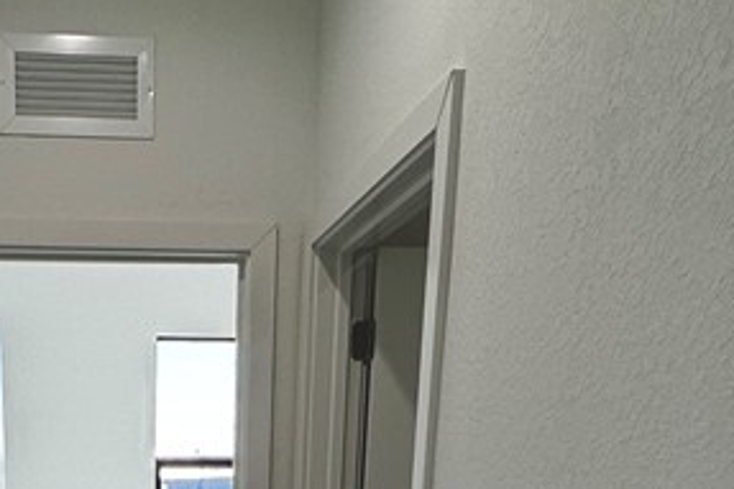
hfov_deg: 36.8
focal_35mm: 52
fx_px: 1060
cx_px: 138
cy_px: 768
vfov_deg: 21.2
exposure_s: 1/120
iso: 50
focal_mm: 2.22
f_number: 2.2
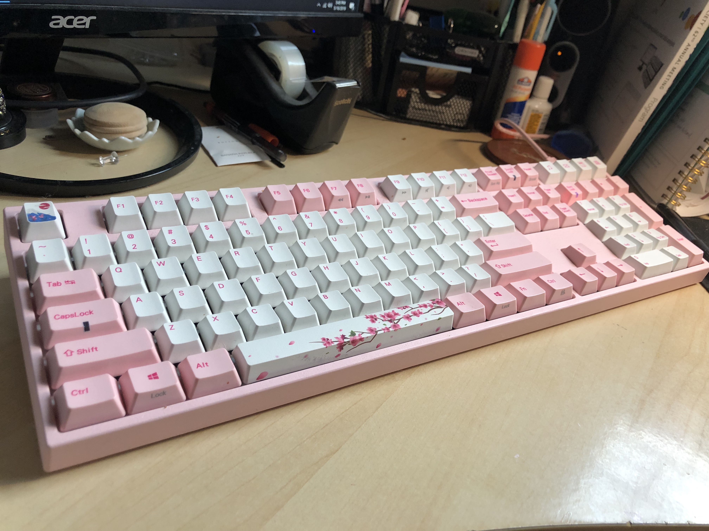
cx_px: 354
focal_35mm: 28
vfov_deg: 49.7
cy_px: 266
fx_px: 573
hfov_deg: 63.4
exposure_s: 1/32
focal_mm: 3.99
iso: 40
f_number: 1.8
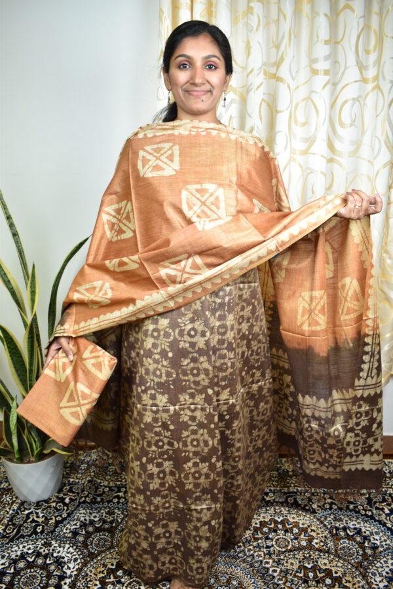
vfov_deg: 61.9
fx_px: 491
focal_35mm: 30
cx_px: 196
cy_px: 294
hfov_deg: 43.6
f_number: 4.5
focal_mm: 20
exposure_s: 1/30
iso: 200
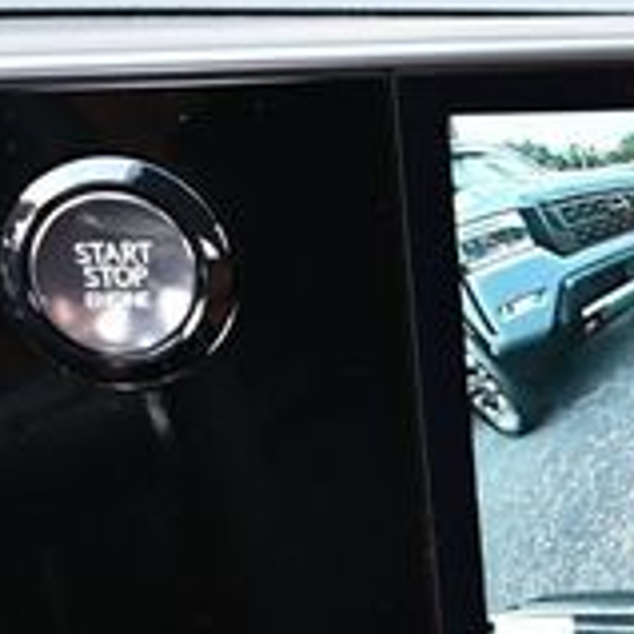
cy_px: 538
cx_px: 881
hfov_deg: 13.5
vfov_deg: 14.1
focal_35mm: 123
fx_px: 2549
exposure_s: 1/125
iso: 800
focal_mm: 18
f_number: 3.5
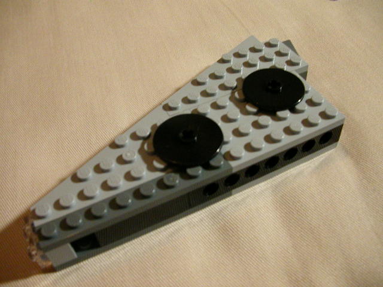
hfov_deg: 50.1
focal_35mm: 37
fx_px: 409
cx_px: 192
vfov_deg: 38.7
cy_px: 144
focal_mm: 5.6
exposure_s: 1/21.7
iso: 400
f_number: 2.7
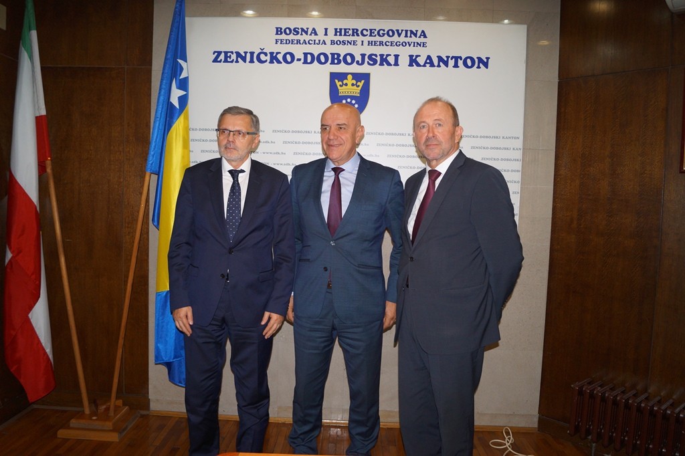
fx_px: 514
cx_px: 342
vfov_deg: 47.9
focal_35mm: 27
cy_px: 228
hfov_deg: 67.4
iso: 640
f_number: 3.5
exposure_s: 1/125
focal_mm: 18
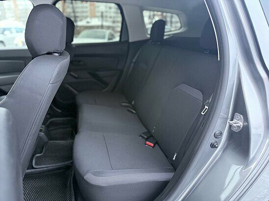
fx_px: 187
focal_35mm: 24
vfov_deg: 56.8
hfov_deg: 71.6
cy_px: 100
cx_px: 134
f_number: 1.78
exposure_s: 1/55
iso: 800
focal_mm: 6.76
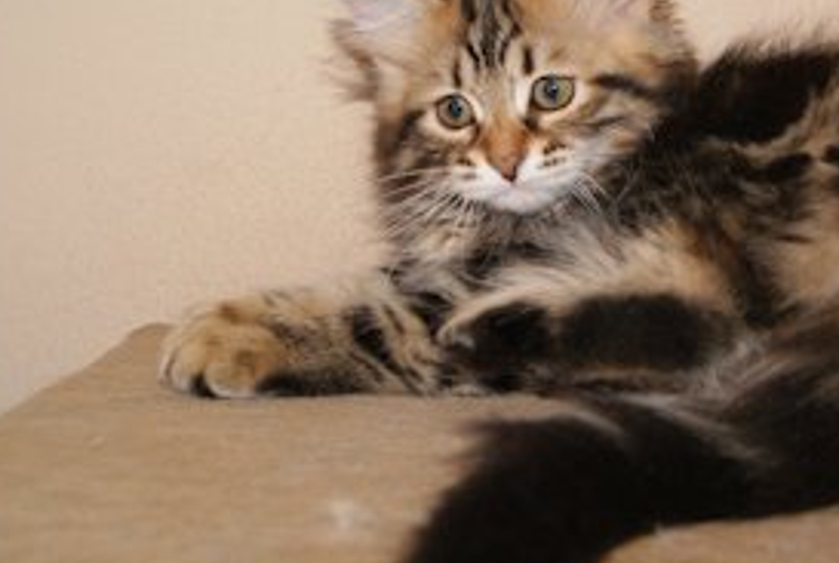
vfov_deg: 20.6
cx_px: 575
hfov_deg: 30.2
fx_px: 1541
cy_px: 185
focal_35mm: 66
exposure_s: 1/60
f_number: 5.6
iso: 400
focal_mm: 30
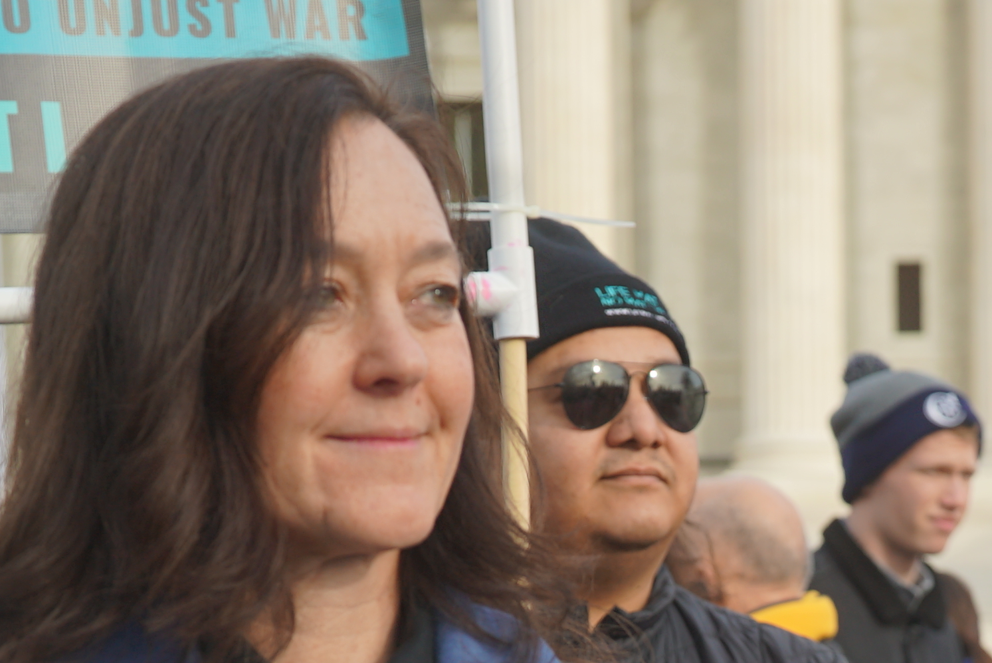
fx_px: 3915
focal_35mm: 142
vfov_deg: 9.5
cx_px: 880
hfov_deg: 14.3
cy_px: 927
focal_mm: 50
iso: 100
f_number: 4.5
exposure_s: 1/400
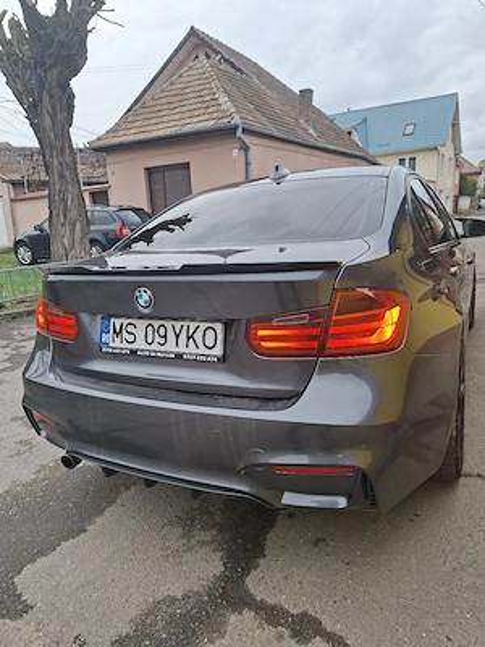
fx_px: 430
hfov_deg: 58.9
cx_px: 242
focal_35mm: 23
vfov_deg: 73.9
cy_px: 324
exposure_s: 1/135
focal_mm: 5.54
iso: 50
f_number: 1.8
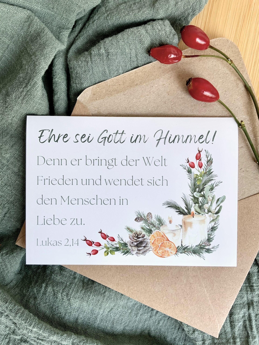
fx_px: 289
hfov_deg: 48.2
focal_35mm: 29
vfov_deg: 61.7
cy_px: 172
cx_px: 130
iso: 40
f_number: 1.8
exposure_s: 1/60
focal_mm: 3
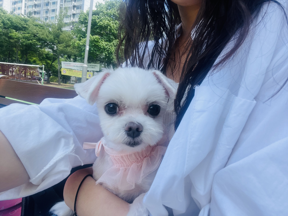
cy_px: 108
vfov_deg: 58.9
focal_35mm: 23
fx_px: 191
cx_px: 144
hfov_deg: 73.9
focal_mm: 2.71
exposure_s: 1/338
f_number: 2.2
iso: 25
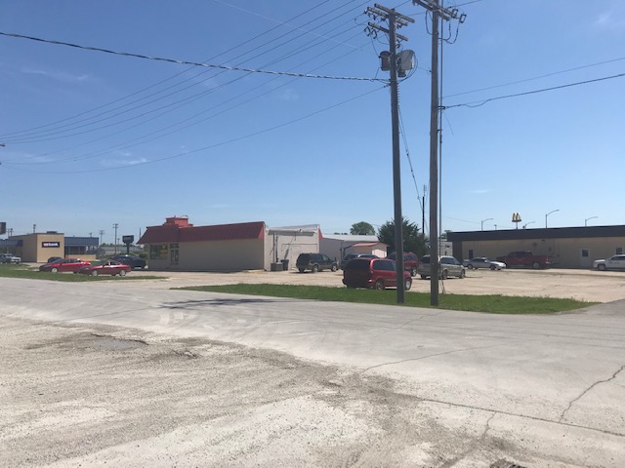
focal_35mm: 28
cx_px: 312
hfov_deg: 63.4
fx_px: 506
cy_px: 234
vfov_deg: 49.7
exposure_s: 1/4566
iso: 20
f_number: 1.8
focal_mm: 3.99
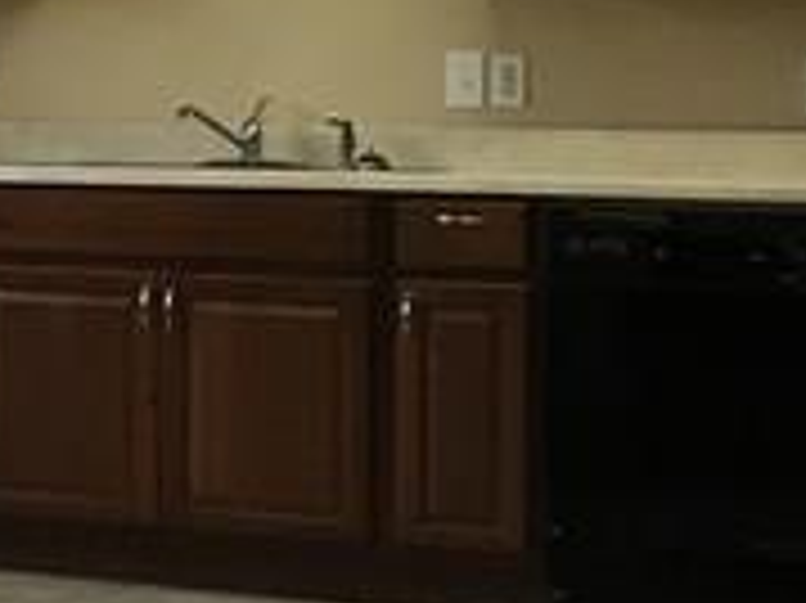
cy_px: -27
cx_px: -1067
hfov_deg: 10.4
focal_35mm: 166
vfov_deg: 8.9
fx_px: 3863
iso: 25
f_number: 2.2
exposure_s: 1/30
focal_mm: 4.15
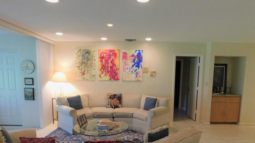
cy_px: 98
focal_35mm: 26
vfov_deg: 43.6
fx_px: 176
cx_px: 128
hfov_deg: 71.9
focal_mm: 4
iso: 320
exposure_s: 1/30
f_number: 3
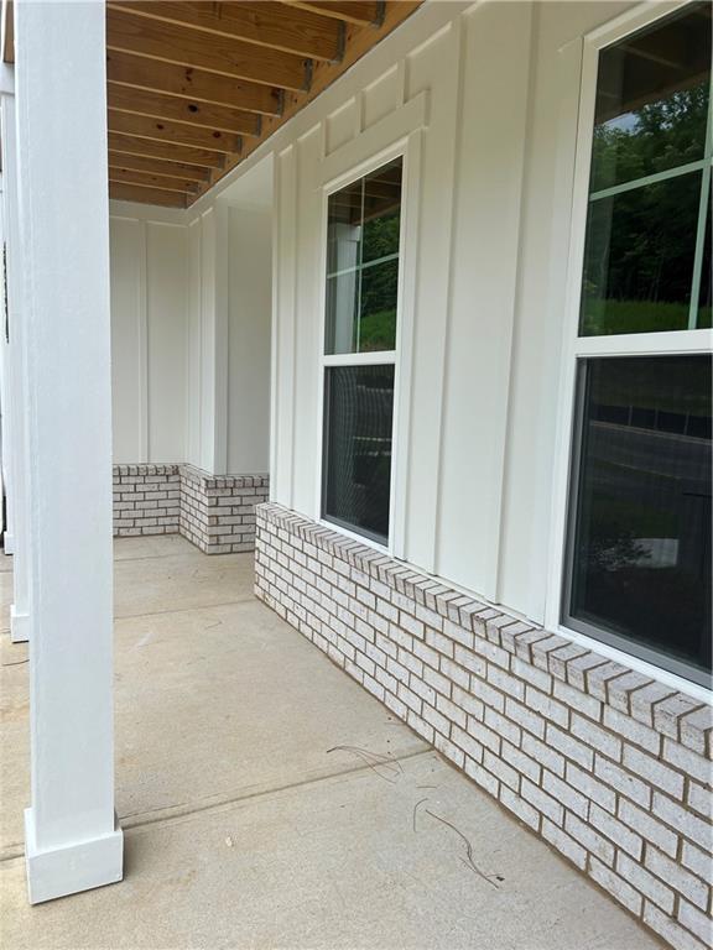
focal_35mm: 26
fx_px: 714
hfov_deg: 53.1
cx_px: 356
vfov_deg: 67.3
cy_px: 475
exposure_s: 1/2208
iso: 50
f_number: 1.5
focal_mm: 5.7
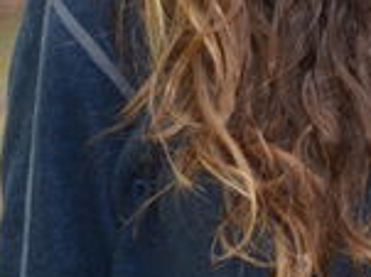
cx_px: 647
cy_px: -259
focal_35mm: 590
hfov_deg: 3.3
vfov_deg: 2.5
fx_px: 6318
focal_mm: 80
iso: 400
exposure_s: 1/125
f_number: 4.5
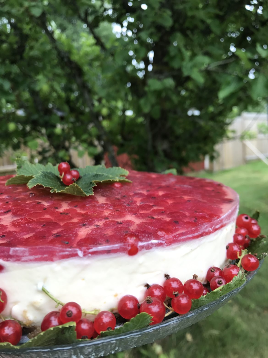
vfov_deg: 63.4
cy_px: 179
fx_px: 289
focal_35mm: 28
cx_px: 134
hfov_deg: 49.7
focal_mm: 3.99
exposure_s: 1/126
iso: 20
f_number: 1.8
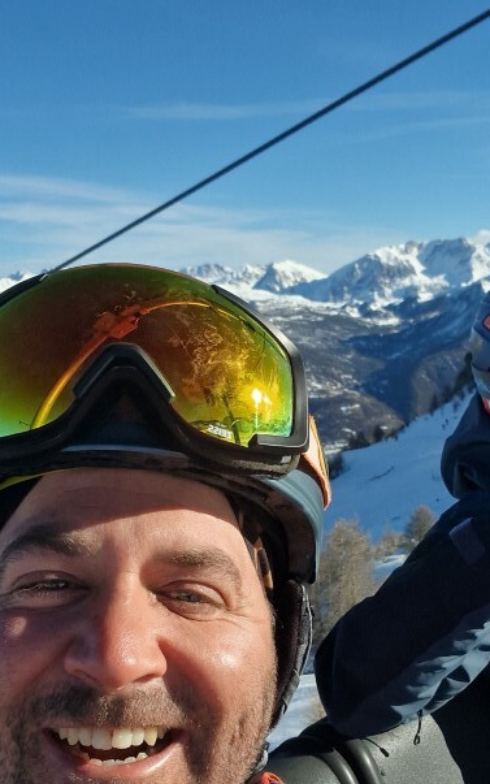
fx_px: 961
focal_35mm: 45
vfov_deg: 44.2
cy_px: 460
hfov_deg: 28.4
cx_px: 324
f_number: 2.2
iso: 50
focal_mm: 3.3
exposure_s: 1/2616
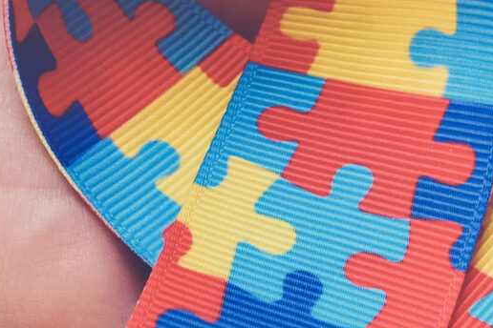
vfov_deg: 5.9
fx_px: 3191
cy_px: 82
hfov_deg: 8.7
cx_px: 663
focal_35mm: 233
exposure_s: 1/80
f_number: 5
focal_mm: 31.1
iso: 640
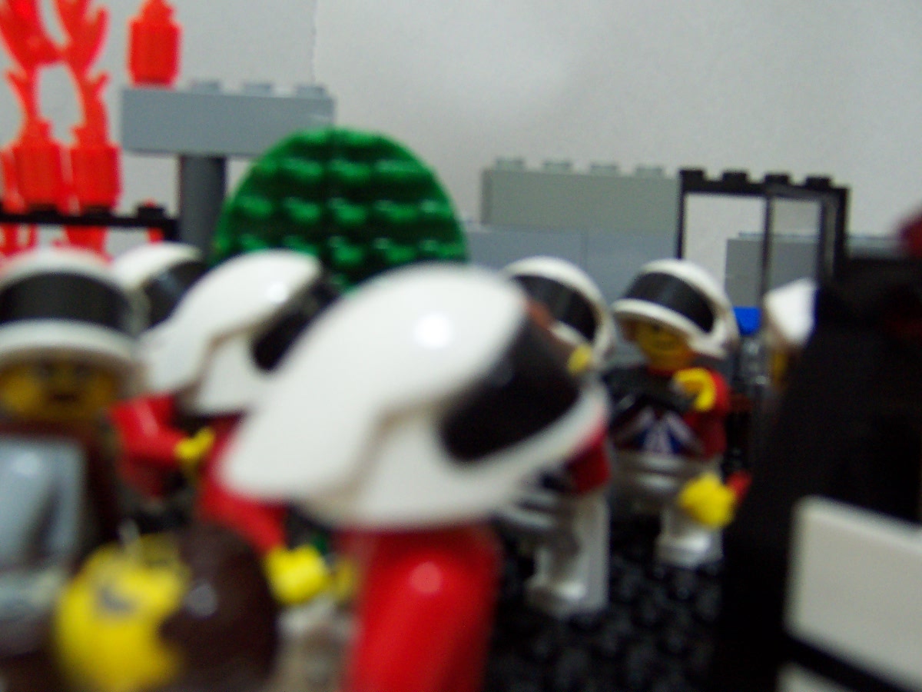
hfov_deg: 51.4
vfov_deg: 39.7
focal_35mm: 36
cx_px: 461
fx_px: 959
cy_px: 346
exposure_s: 1/15
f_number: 2.8
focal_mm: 5.6
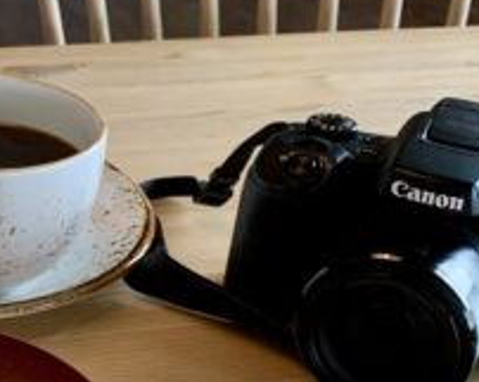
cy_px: 342
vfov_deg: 17.2
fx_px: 1246
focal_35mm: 88
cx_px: -6
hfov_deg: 21.0
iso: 80
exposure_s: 1/100
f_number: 1.8
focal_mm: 4.25
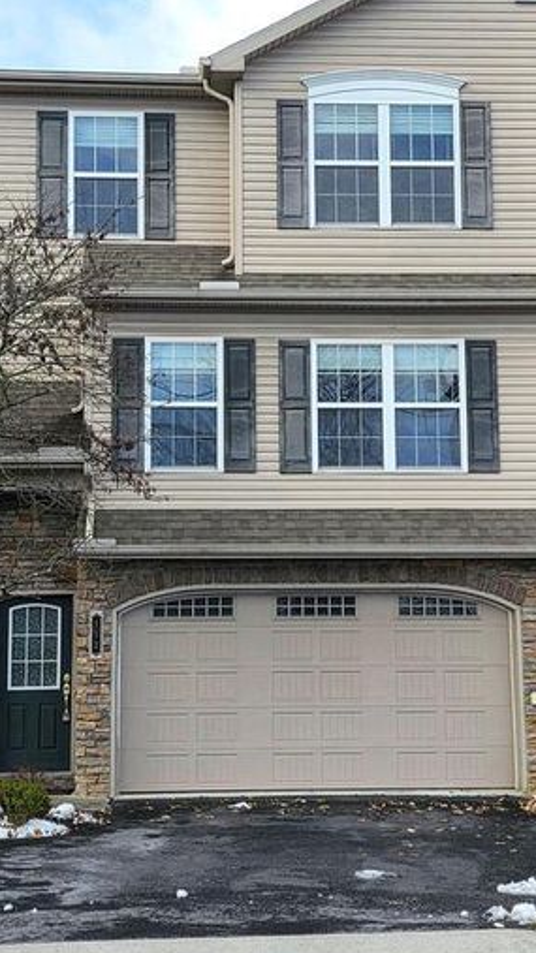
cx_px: 256
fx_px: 1593
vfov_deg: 33.3
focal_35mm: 63
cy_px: 443
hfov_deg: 19.1
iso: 40
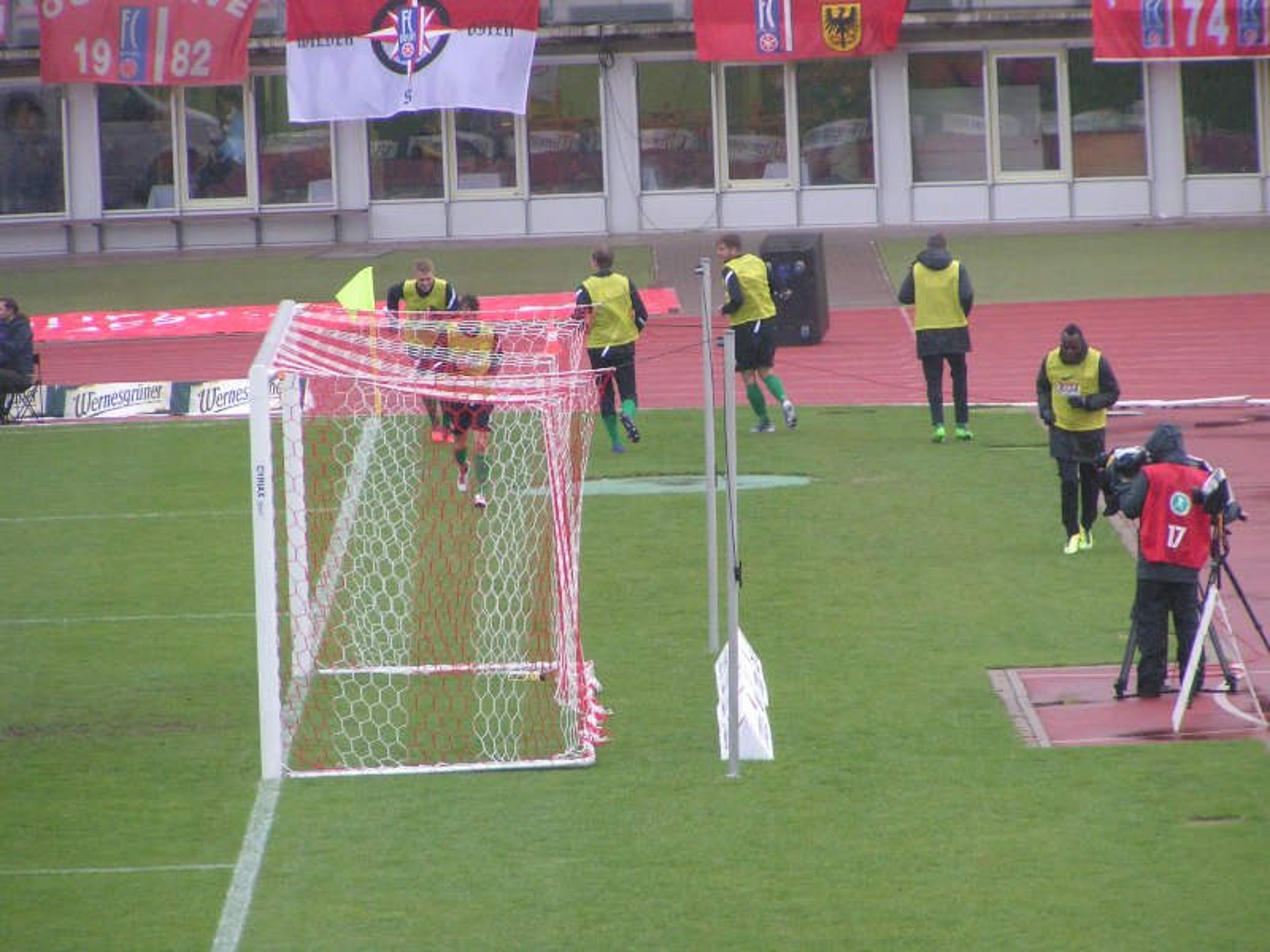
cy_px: 476
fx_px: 11410
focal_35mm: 311
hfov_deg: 6.4
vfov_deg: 4.8
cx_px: 635
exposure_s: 1/250
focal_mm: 47.6
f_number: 3.5
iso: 200
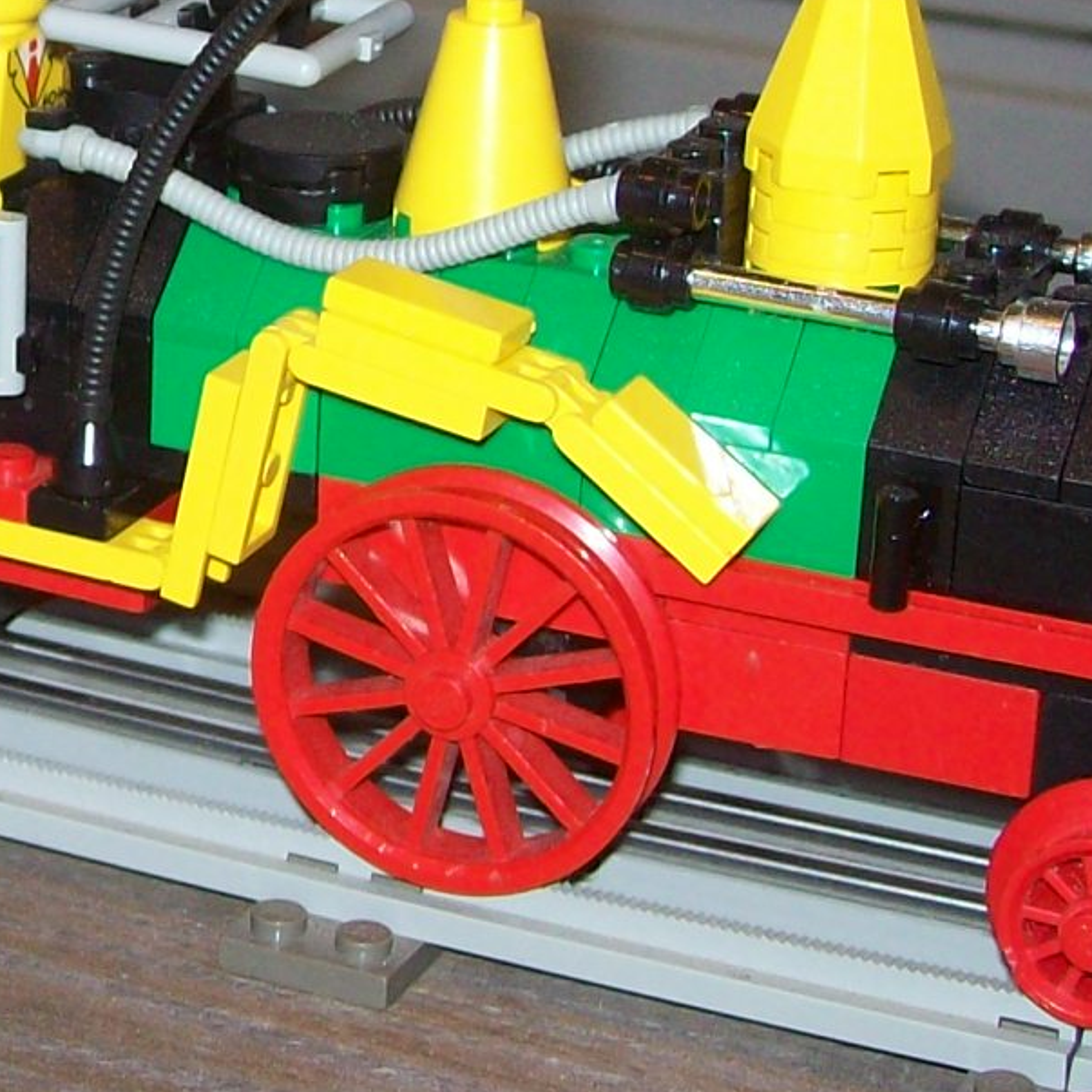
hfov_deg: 15.7
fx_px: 3855
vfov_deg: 16.0
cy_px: 226
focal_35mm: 108
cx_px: -107
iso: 80
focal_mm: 6
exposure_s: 1/64
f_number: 2.7
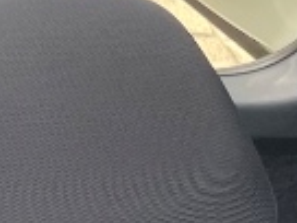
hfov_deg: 9.1
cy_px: 83
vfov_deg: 7.6
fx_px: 1682
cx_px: -404
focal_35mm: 196
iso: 50
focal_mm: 4.2
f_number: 1.6
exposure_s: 1/121
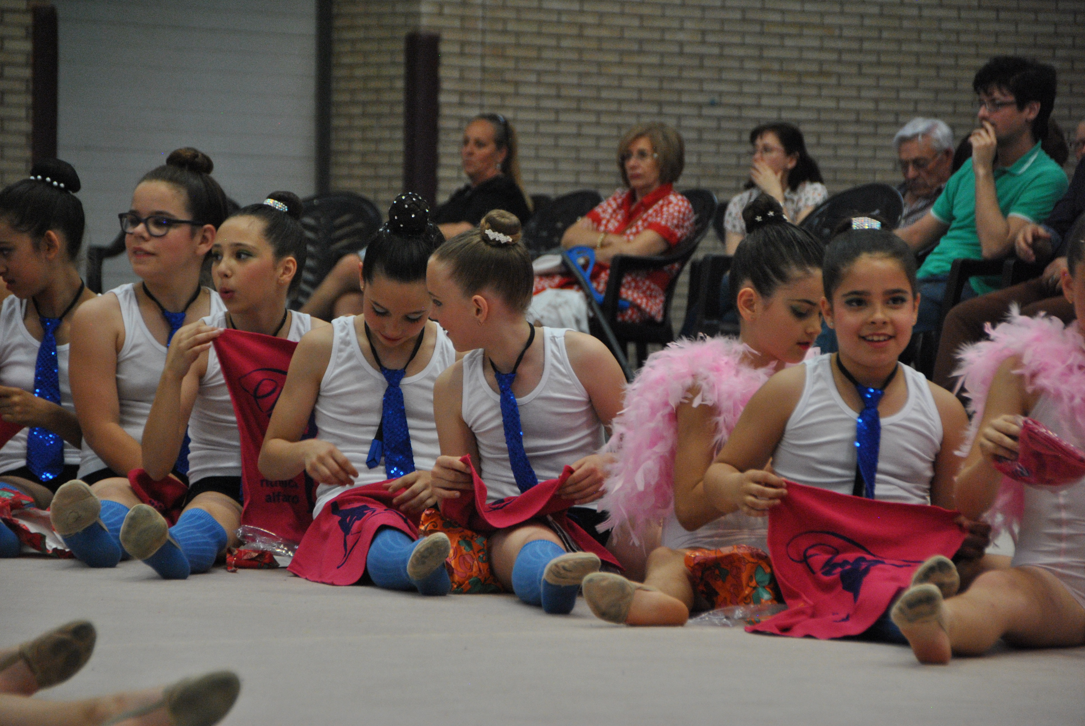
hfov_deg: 11.2
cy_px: 363
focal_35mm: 183
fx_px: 5522
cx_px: 542
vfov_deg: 7.5
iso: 800
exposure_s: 1/125
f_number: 5.6
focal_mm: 122
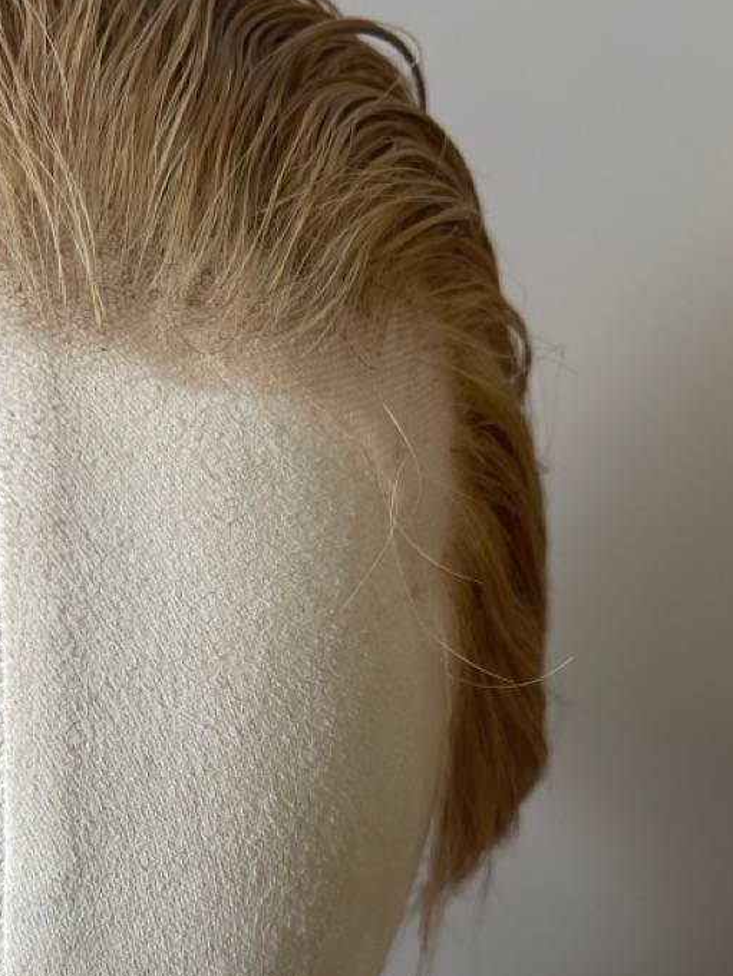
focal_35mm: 47
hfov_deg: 29.9
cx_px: 108
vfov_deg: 38.8
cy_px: 790
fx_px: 1327
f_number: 1.6
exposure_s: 1/141
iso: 32
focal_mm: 5.1
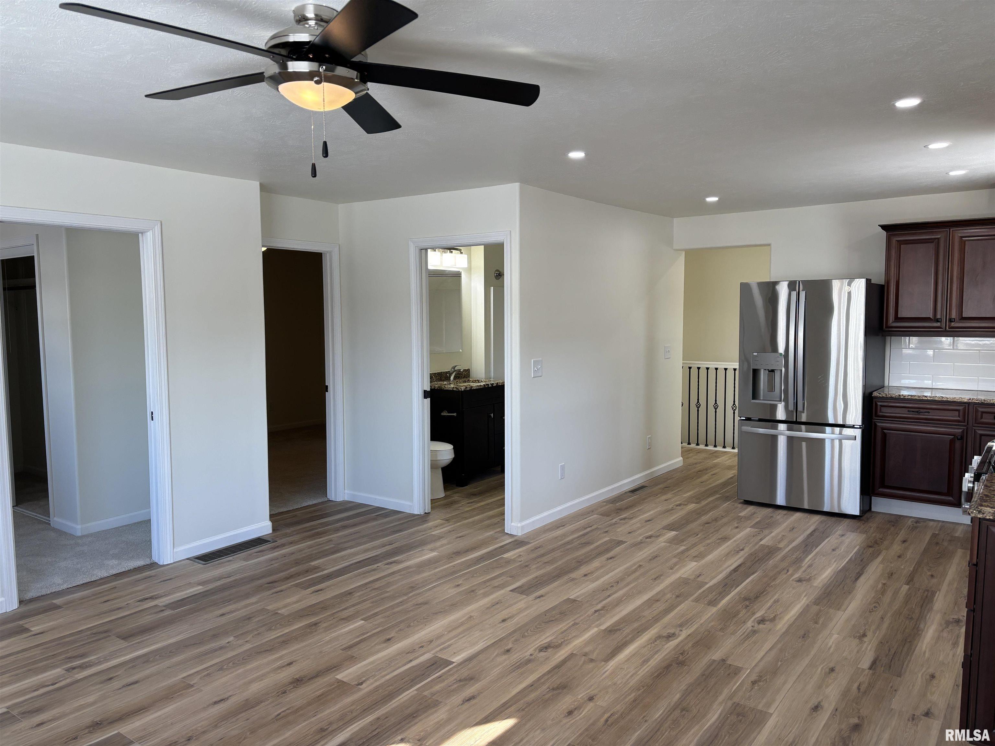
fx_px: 747
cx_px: 498
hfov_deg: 67.3
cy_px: 373
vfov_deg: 53.1
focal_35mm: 26
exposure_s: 1/120
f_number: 1.6
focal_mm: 5.96
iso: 64
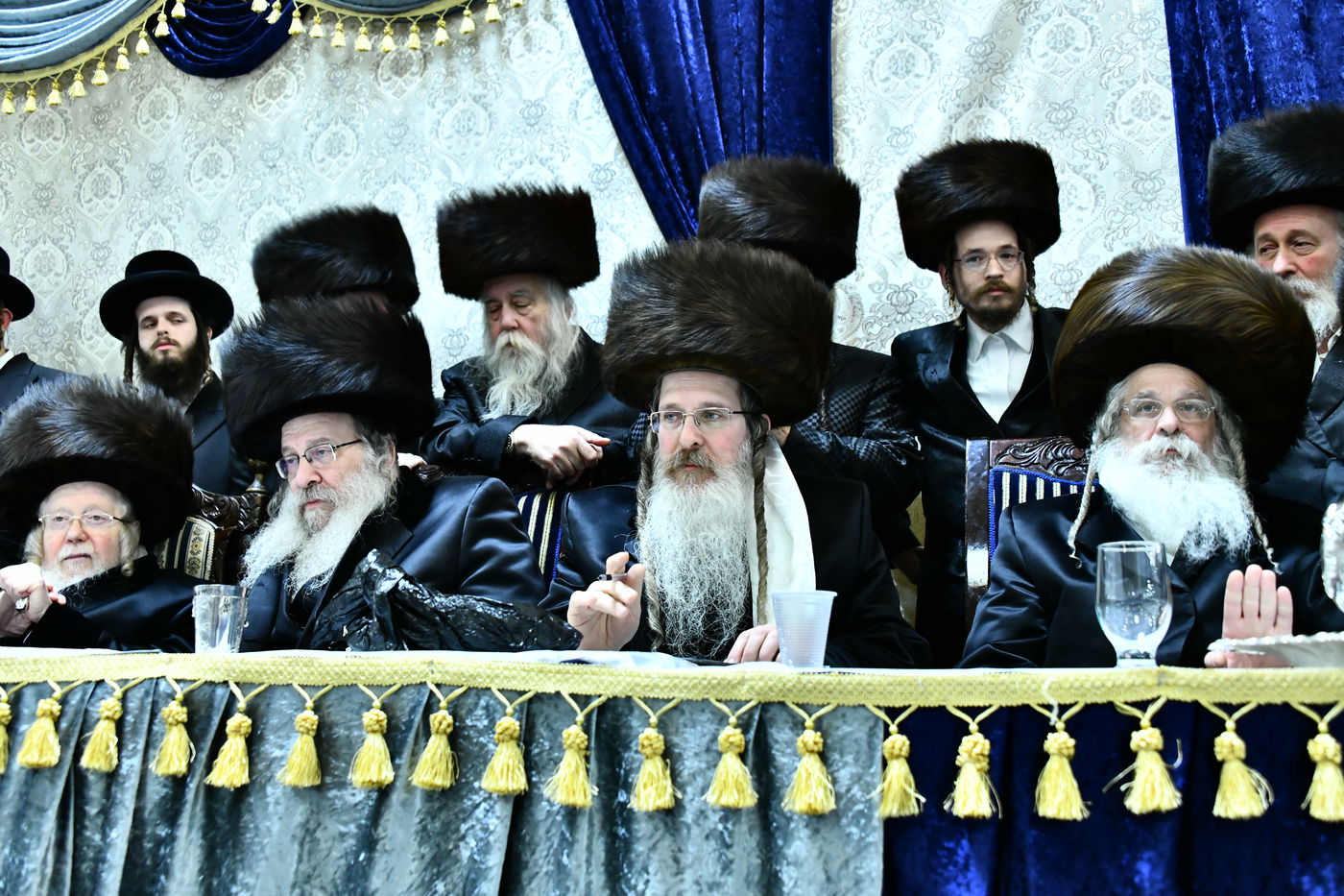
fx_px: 1344
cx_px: 672
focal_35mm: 36
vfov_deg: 36.9
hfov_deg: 53.1
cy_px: 448
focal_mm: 36
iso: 2000
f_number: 5.6
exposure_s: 1/60
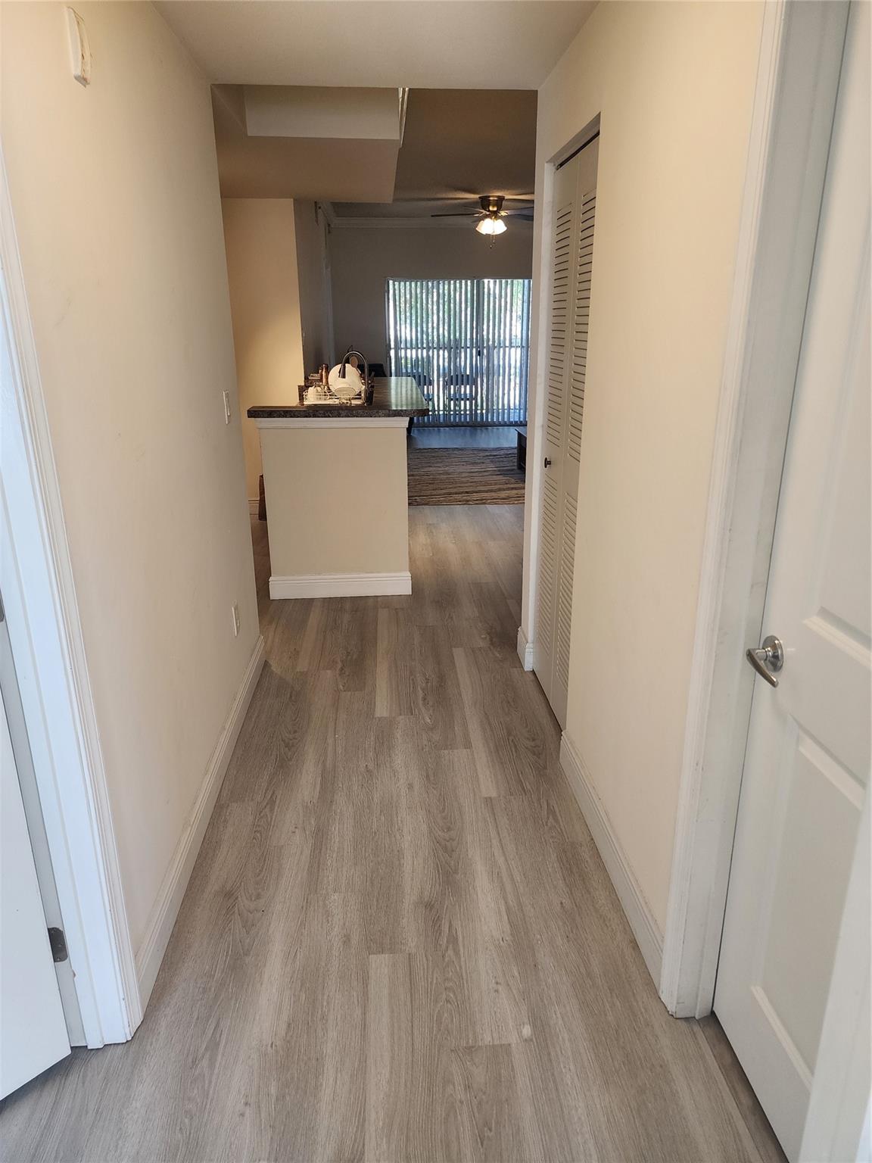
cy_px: 582
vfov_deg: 73.9
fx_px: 773
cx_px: 436
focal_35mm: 23
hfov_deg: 58.9
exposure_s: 1/120
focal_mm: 6.4
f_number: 1.8
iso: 125
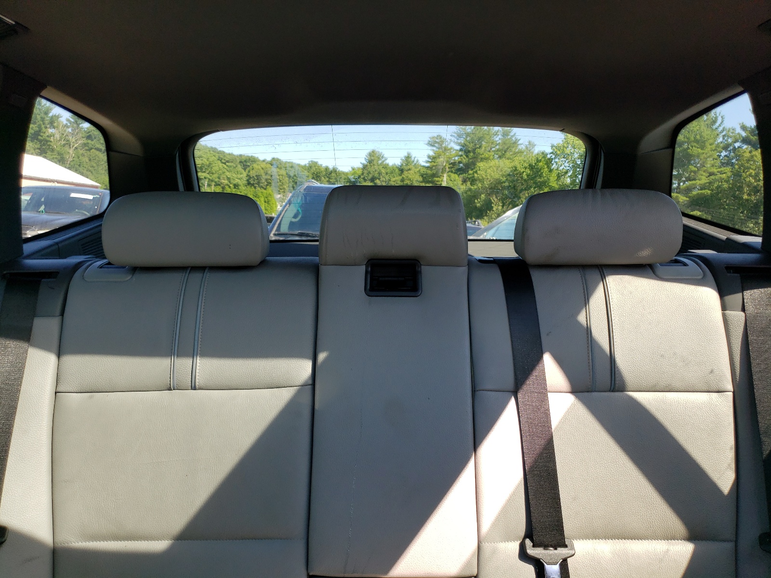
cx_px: 386
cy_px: 289
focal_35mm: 26
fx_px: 579
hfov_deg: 67.3
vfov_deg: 53.1
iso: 50
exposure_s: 1/435
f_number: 1.5
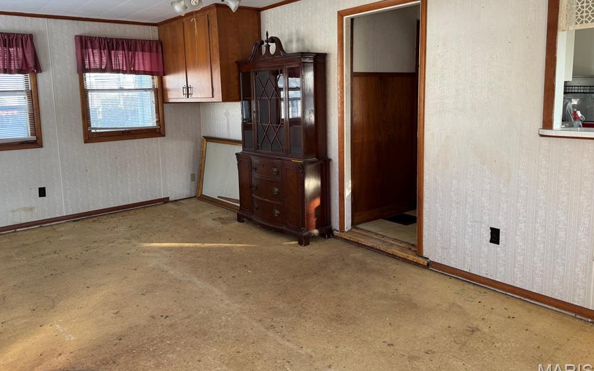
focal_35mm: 27
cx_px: 284
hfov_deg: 68.4
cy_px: 148
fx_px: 437
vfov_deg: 45.8
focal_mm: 6.76
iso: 160
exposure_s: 1/121
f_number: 1.78
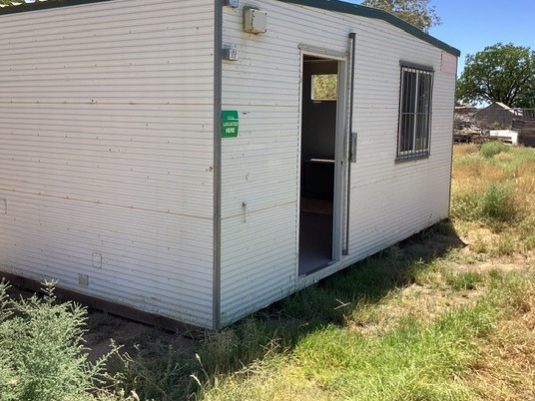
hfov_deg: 50.1
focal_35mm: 37
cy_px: 175
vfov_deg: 38.6
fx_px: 572
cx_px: 245
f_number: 2.4
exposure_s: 1/895
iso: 25
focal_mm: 3.3
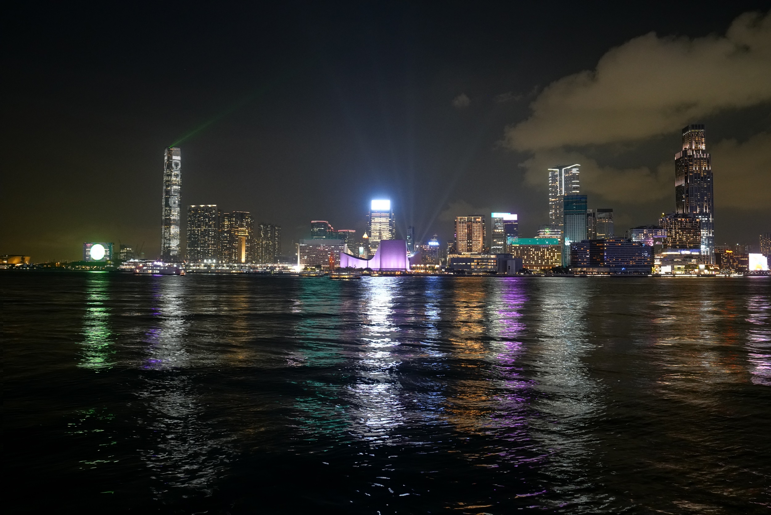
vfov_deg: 48.0
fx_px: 578
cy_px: 258
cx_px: 386
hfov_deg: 67.4
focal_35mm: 27
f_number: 5
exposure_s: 1/13
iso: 6400
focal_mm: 27
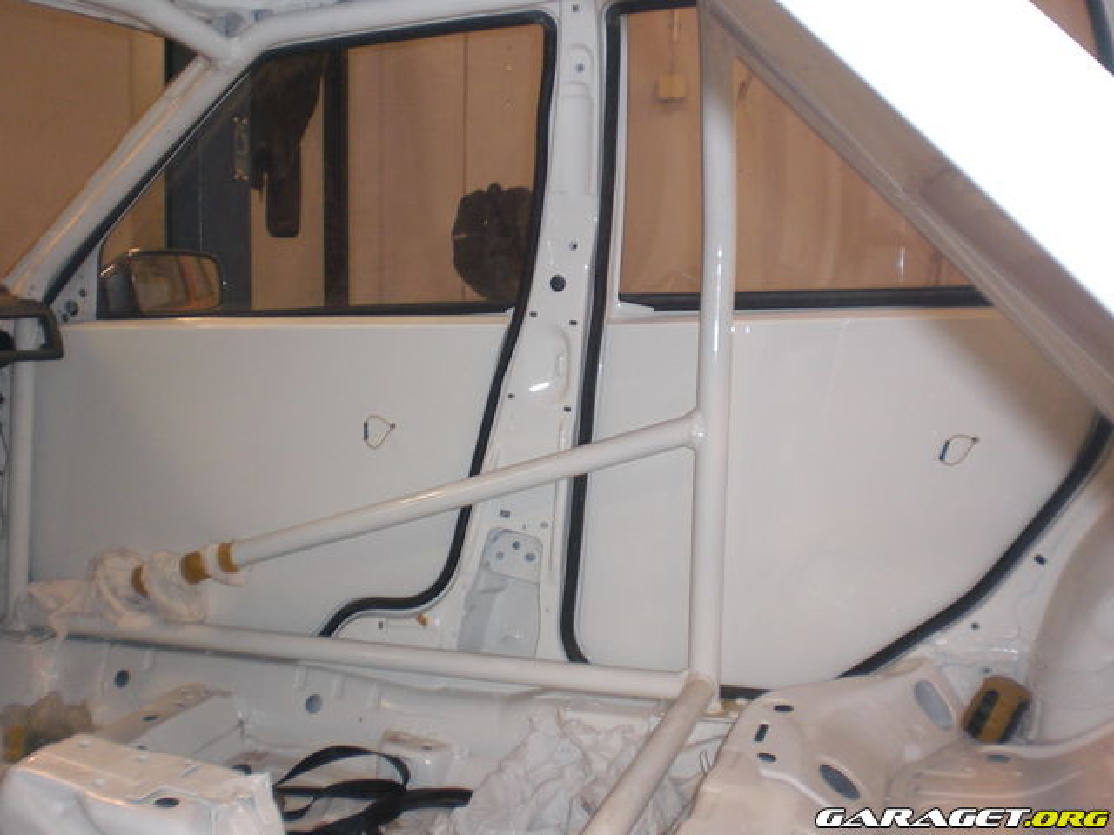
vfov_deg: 39.7
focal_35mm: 36
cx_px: 557
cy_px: 418
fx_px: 1159
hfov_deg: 51.4
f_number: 3.1
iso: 200
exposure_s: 1/60
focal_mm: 6.3
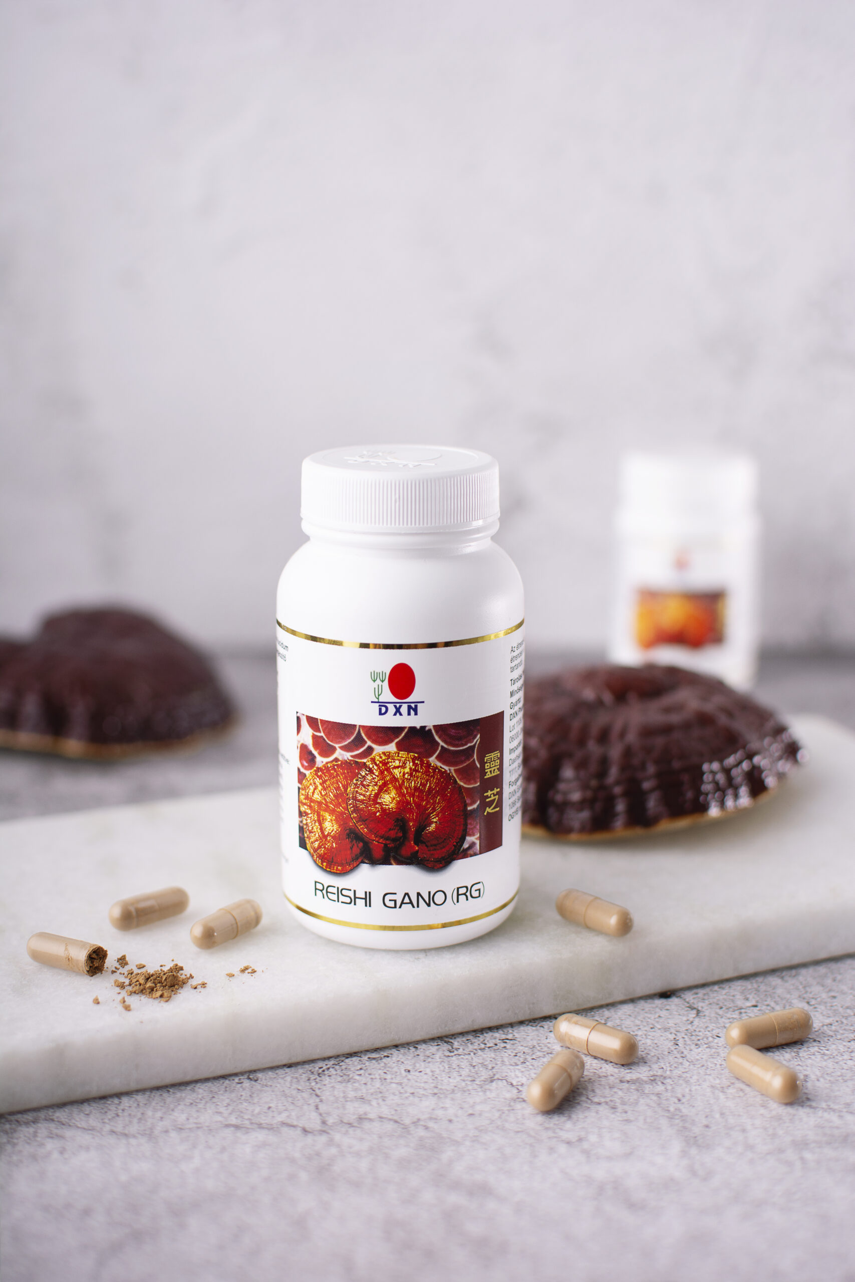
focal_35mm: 52
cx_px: 428
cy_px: 641
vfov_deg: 37.8
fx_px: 1870
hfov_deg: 25.8
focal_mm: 35
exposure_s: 1/160
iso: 100
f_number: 3.2
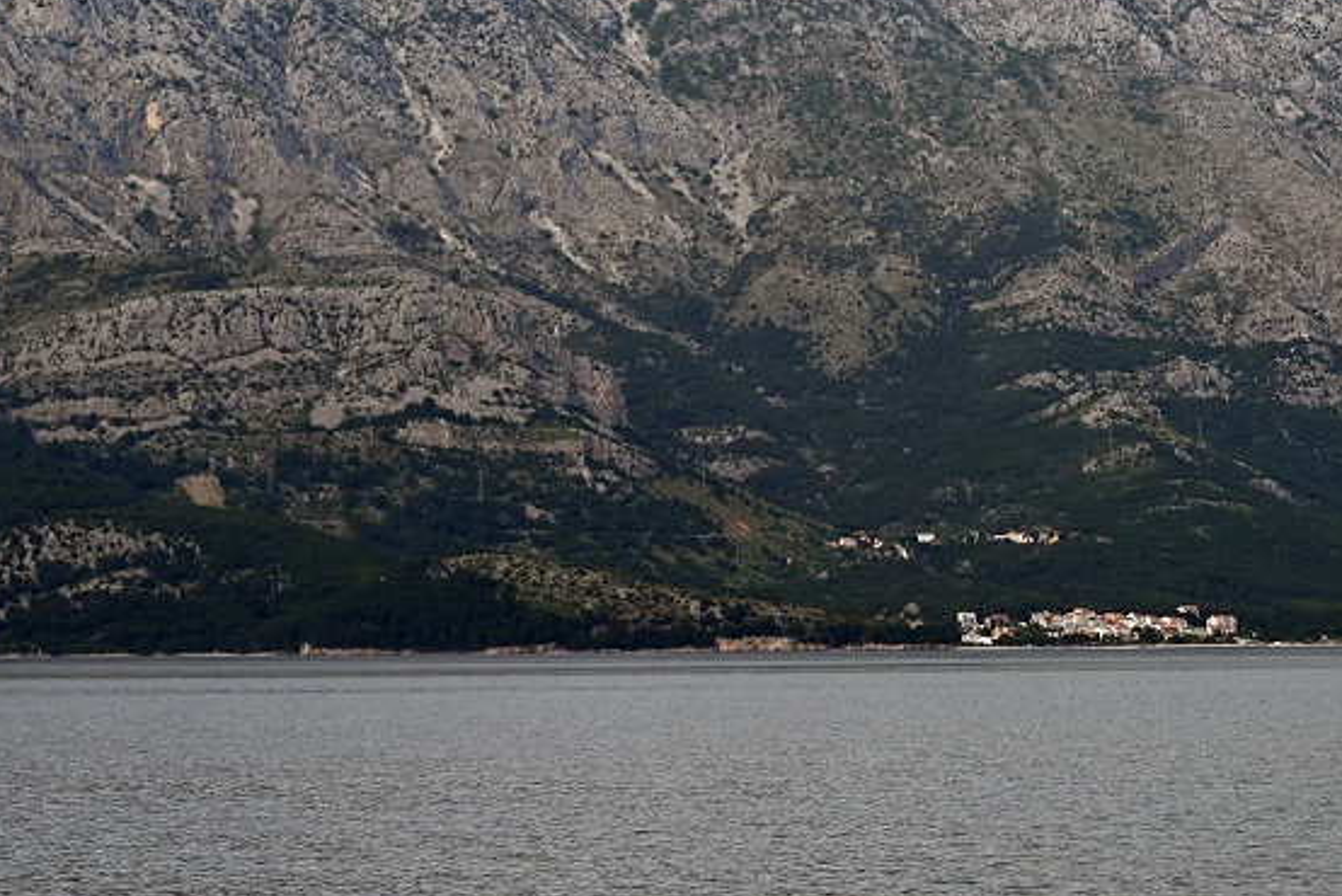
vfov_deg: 8.4
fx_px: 6079
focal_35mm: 163
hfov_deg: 12.6
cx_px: 504
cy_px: 228
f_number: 5.6
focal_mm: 95
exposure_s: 1/500
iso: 110
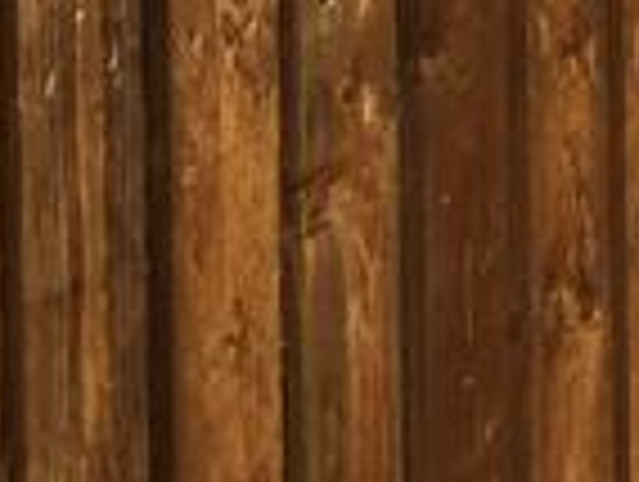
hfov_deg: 11.5
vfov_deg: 8.9
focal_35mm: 153
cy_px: -619
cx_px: 1310
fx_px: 2829
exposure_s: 1/1364
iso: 32
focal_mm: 4.15
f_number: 2.2
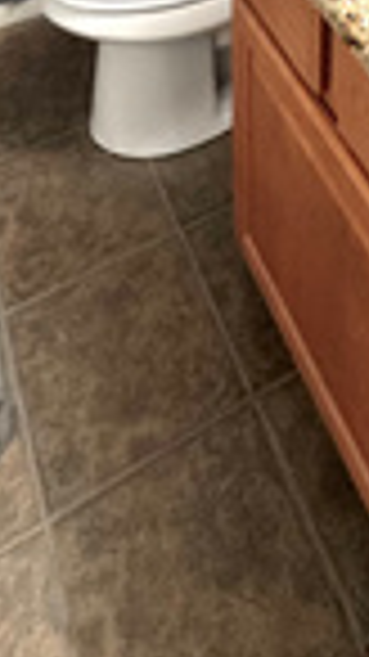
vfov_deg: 27.2
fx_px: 871
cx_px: 320
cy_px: -351
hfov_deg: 23.4
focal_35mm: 50
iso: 500
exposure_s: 1/60
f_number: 2.2
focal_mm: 2.22
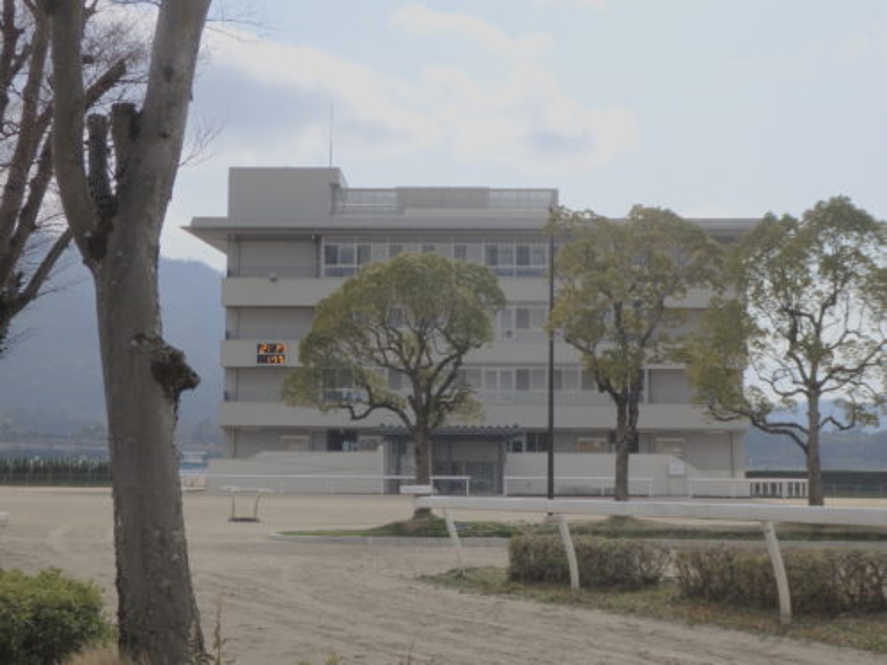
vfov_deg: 27.0
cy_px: 332
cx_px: 444
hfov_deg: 35.5
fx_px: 1384
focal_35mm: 54
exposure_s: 1/250
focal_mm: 9.8
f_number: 11.6
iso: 125
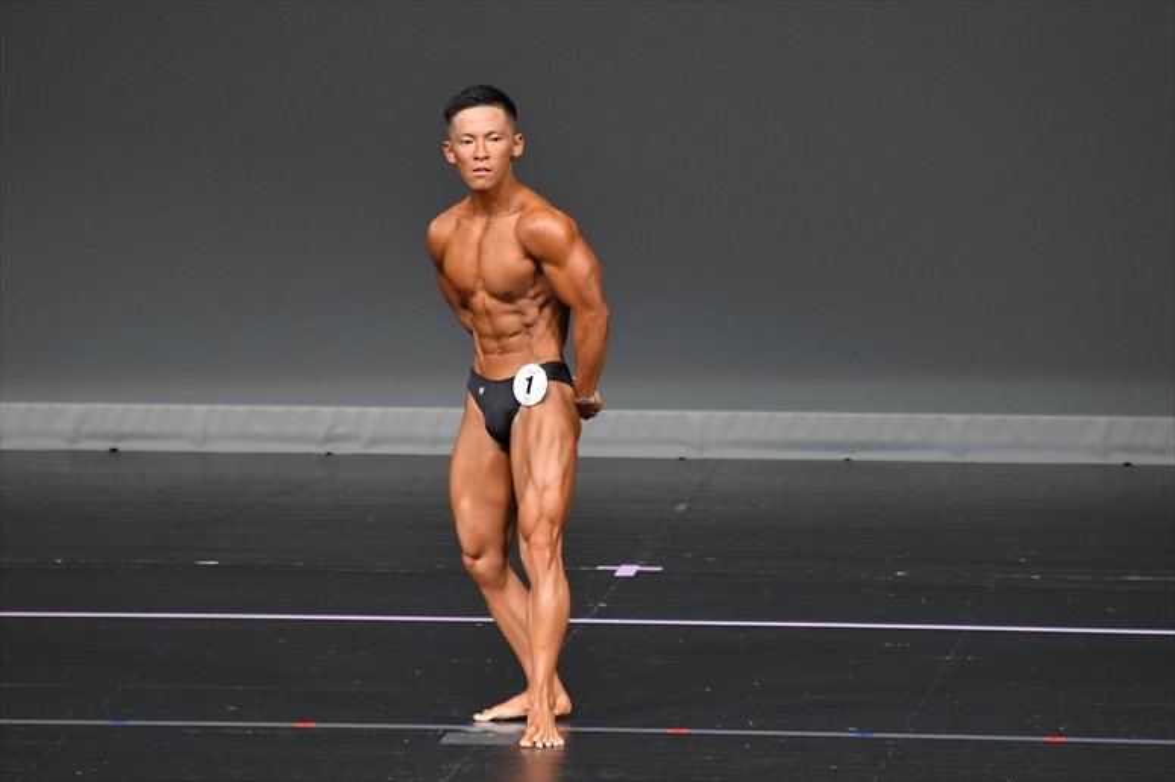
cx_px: 588
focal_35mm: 375
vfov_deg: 3.7
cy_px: 391
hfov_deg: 5.5
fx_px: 12234
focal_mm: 250
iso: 4000
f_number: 5.6
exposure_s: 1/400
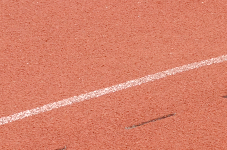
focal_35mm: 276
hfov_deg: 7.5
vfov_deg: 4.8
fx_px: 1737
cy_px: -264
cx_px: 21
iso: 200
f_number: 6.3
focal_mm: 32
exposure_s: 1/160
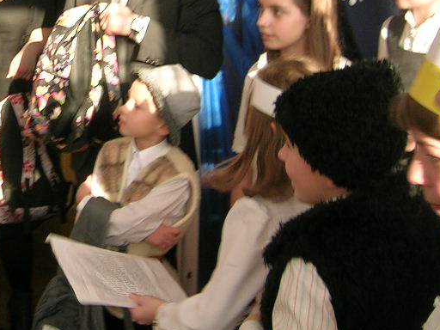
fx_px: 890
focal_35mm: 70
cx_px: 21
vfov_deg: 20.8
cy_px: 64
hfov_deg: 26.6
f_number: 2.8
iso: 50
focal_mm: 5.4
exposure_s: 1/37.3
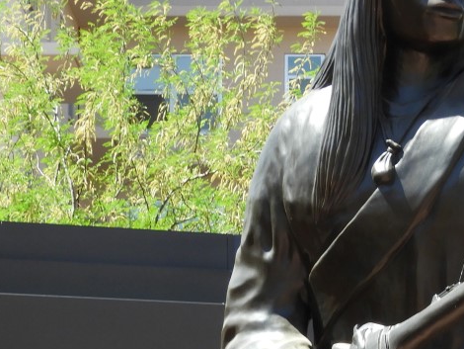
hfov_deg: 8.0
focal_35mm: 245
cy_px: 384
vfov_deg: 6.0
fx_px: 3286
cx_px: 499
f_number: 4.5
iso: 100
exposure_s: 1/200
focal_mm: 14.3
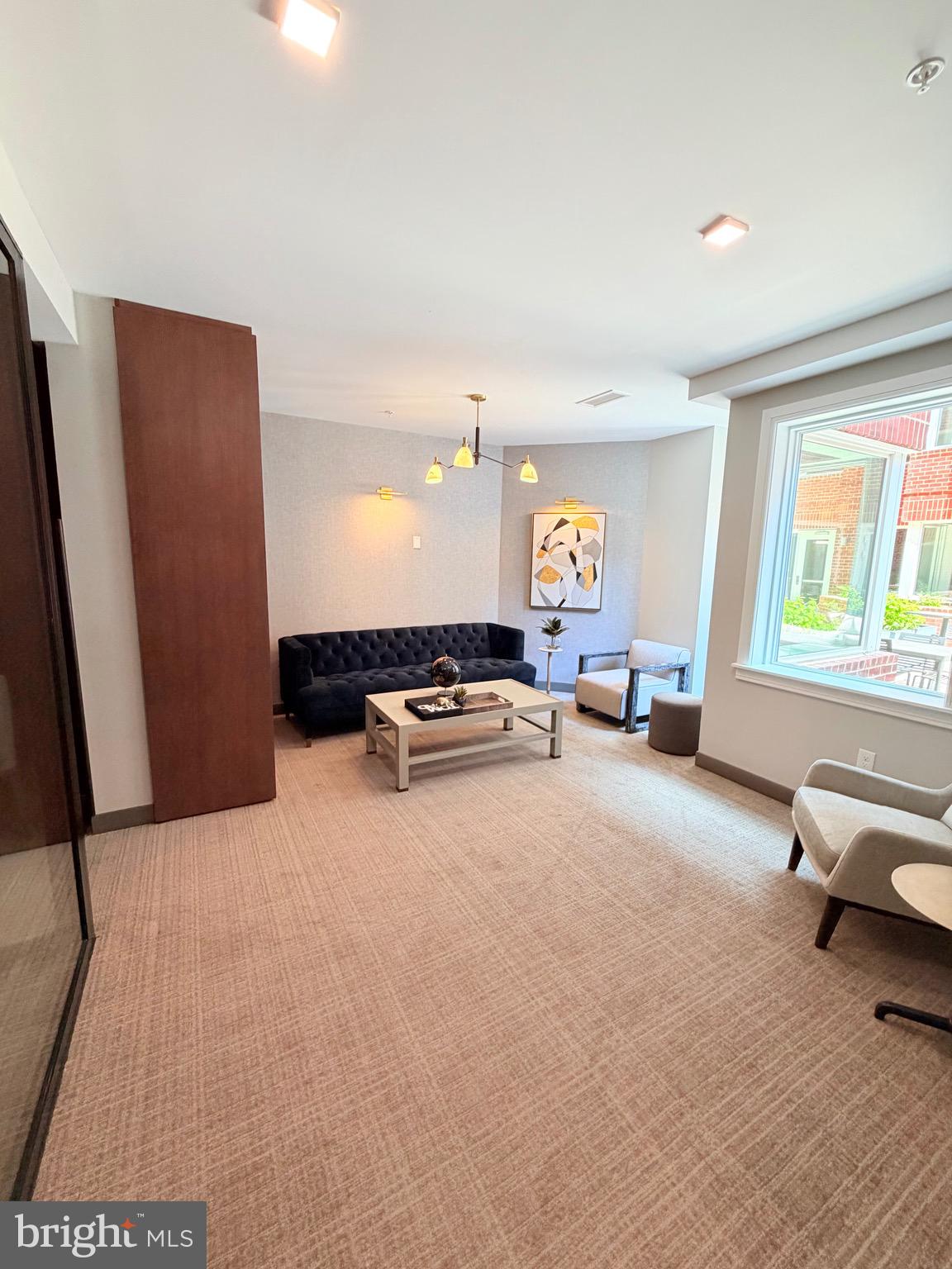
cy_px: 634
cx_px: 476
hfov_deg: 85.7
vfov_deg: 102.1
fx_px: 513
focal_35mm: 14
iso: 200
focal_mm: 2.22
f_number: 2.2
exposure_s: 1/60
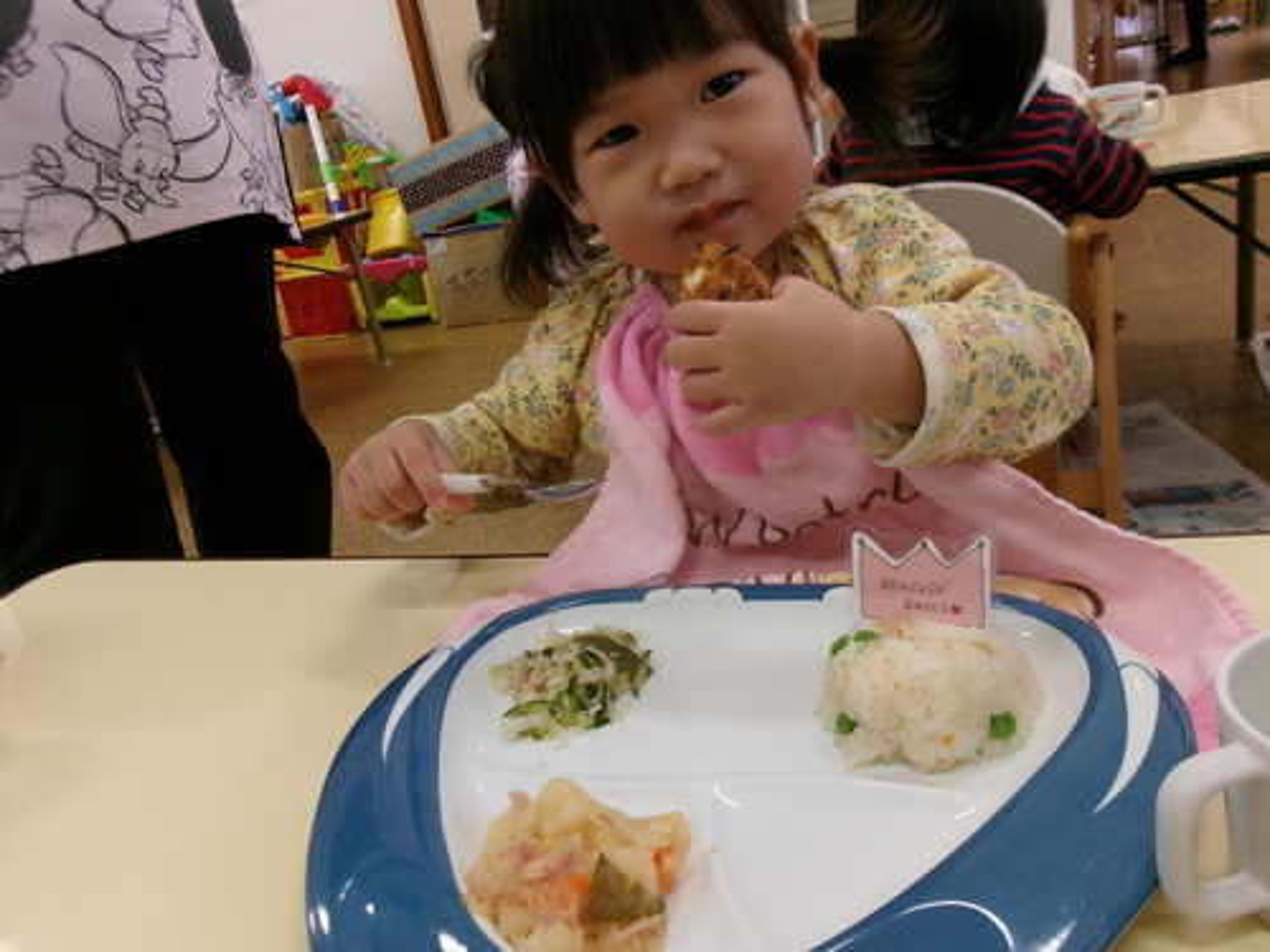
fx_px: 1027
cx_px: 635
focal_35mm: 28
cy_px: 476
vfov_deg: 49.7
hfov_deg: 63.4
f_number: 3.9
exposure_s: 1/125
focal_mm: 5.1
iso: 513
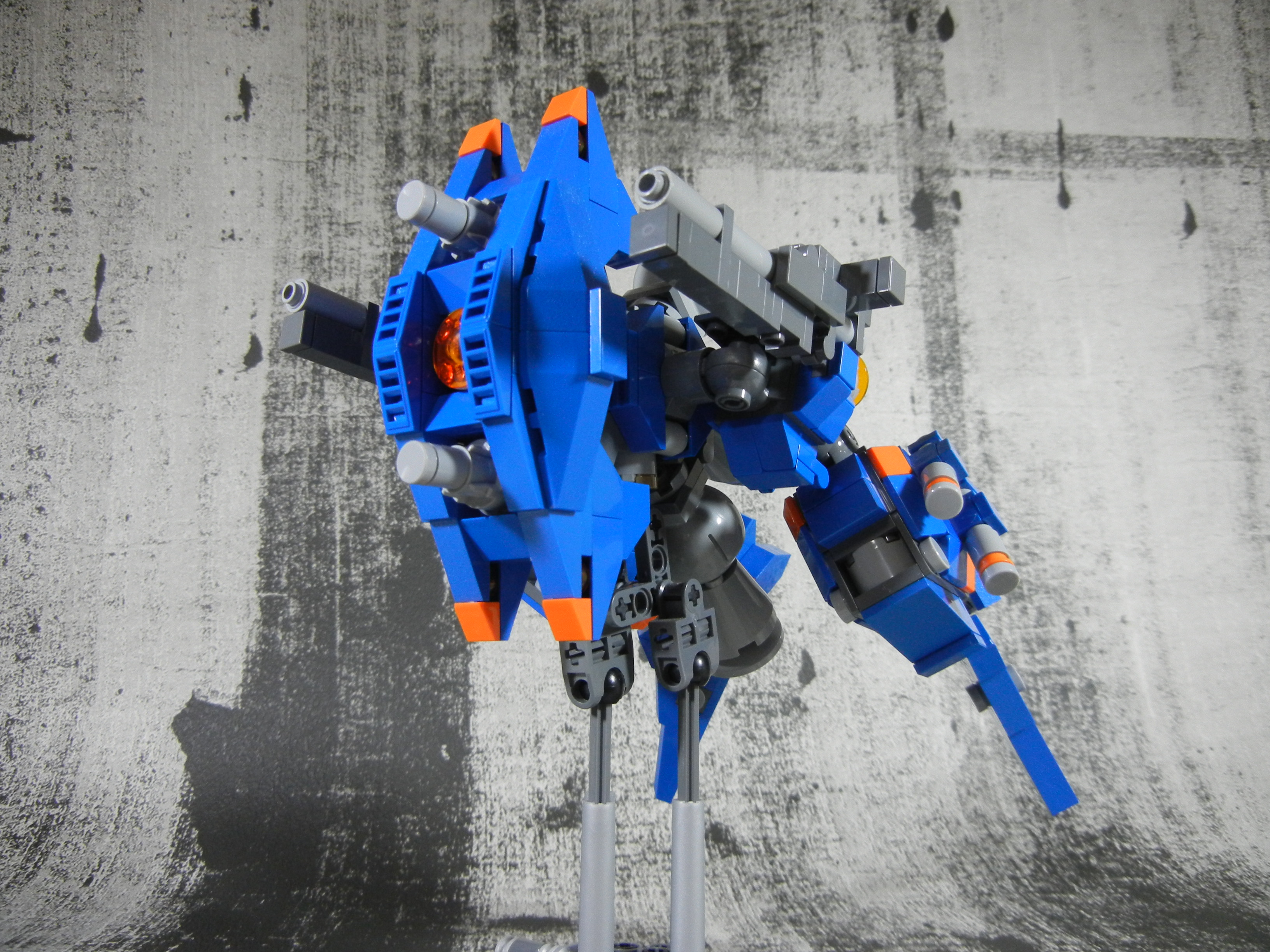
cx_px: 635
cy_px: 476
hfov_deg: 60.0
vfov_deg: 46.8
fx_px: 1101
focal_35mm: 30
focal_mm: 5.4
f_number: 3.5
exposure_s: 1/38.3
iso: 400
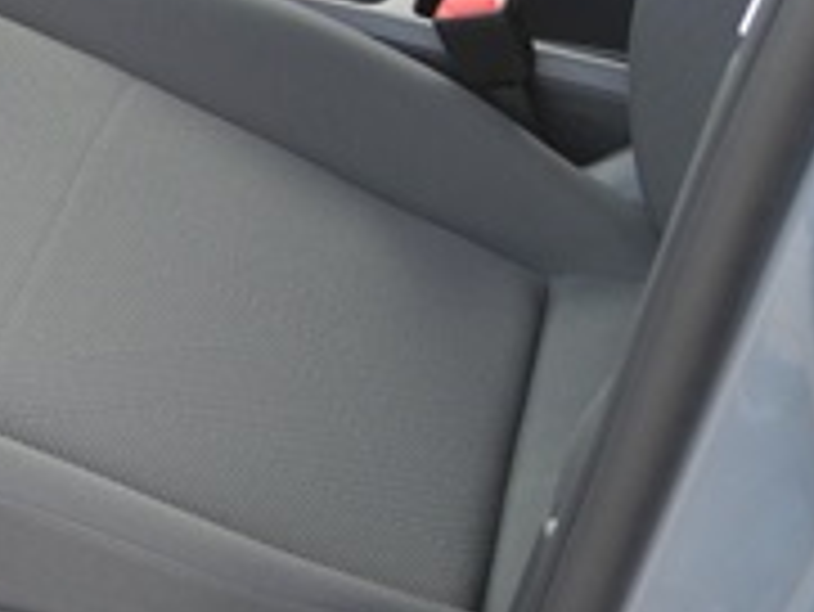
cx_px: -144
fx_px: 2330
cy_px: -72
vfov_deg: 14.6
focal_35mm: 99
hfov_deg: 18.8
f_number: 2.8
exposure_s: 1/30
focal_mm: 6
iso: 160
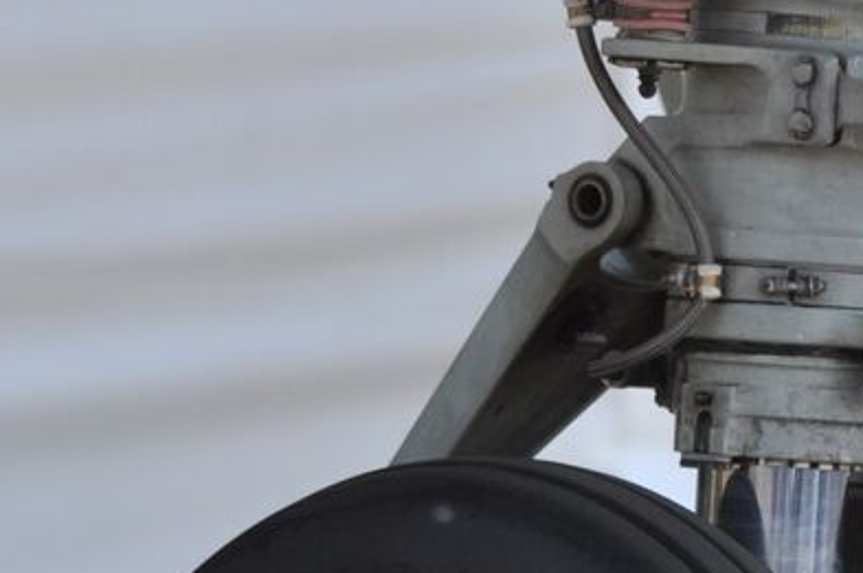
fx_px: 24565
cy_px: 801
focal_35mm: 1026
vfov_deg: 1.3
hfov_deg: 2.0
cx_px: 613
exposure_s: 1/500
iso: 200
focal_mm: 210
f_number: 8
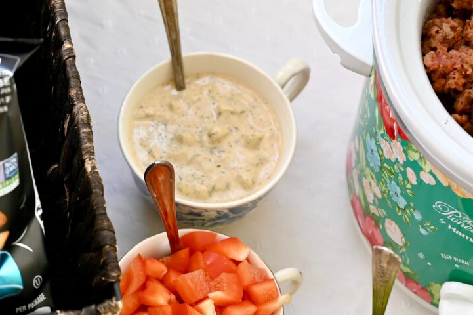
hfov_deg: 14.4
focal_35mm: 142
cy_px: 356
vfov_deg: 9.5
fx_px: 1865
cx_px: 175
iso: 100
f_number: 4
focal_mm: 50
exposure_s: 1/125
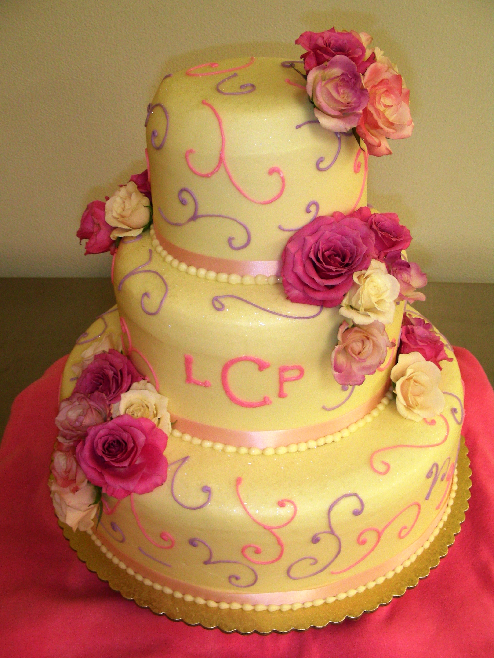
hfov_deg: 37.7
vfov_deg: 49.0
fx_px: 723
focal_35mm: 38
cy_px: 329
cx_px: 247
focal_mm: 6.3
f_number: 3.5
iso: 200
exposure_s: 1/13.7
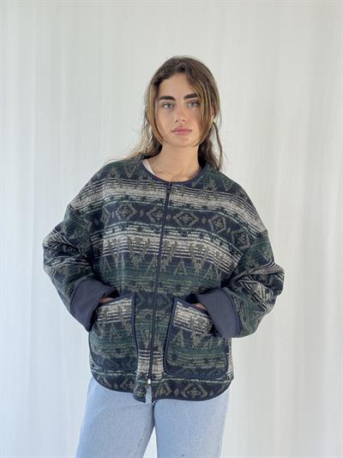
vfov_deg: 39.6
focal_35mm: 48
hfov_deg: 30.3
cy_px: 229
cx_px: 172
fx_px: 634
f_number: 1.78
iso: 64
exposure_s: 1/100
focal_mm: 6.76
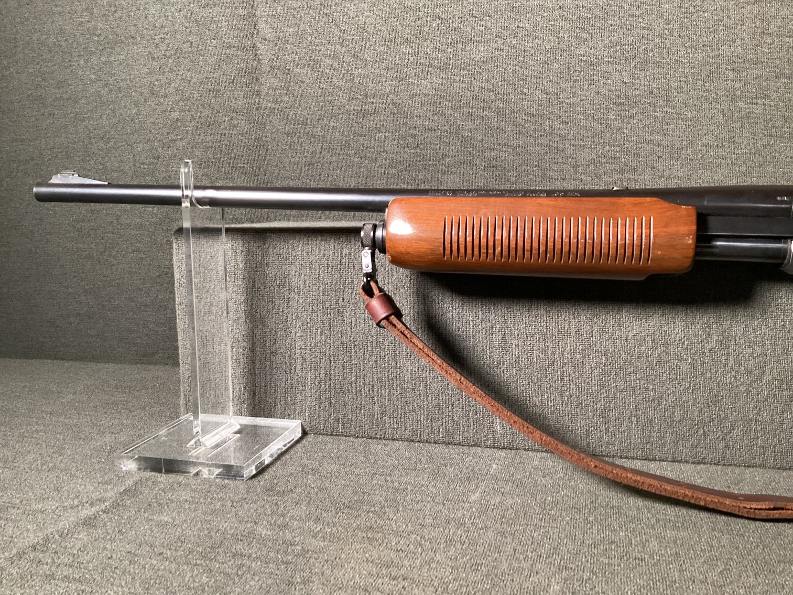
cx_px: 396
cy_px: 298
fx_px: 710
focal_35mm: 31
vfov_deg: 45.4
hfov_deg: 58.3
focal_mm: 3.3
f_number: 2.4
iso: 400
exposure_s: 1/40
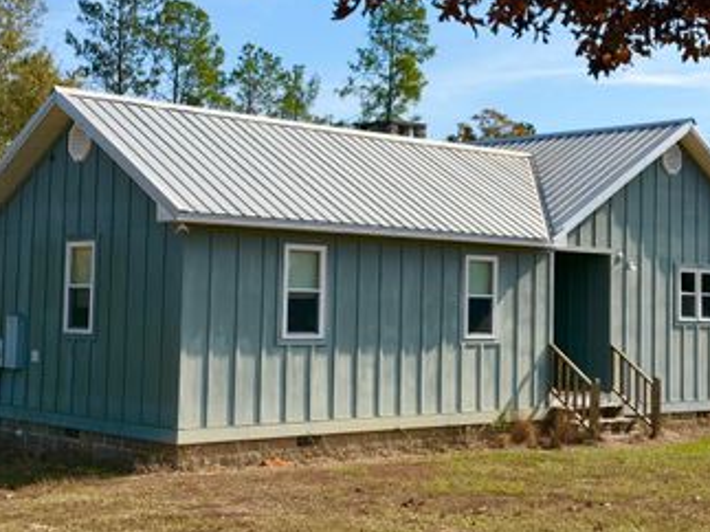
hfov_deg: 30.3
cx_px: 363
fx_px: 1312
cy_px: 223
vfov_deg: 22.9
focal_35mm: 64
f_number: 1.78
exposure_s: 1/4878
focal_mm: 6.76
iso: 80
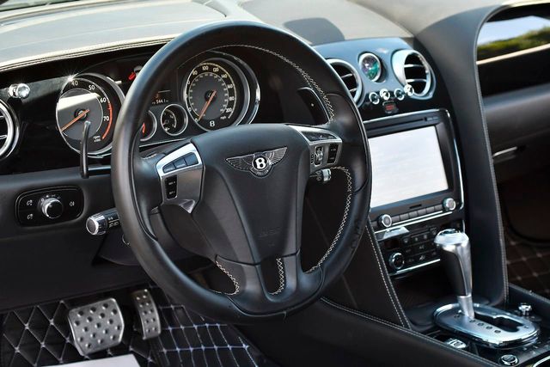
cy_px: 184
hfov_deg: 31.9
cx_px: 275
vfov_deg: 21.6
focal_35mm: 63
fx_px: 963
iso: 640
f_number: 5
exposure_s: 1/400
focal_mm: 42
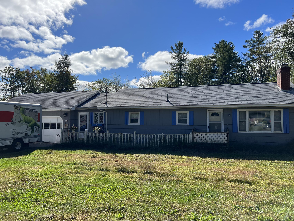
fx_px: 221
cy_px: 110
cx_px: 147
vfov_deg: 53.1
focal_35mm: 26
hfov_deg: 67.3
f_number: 1.5
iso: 50
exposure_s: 1/5882
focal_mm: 5.7
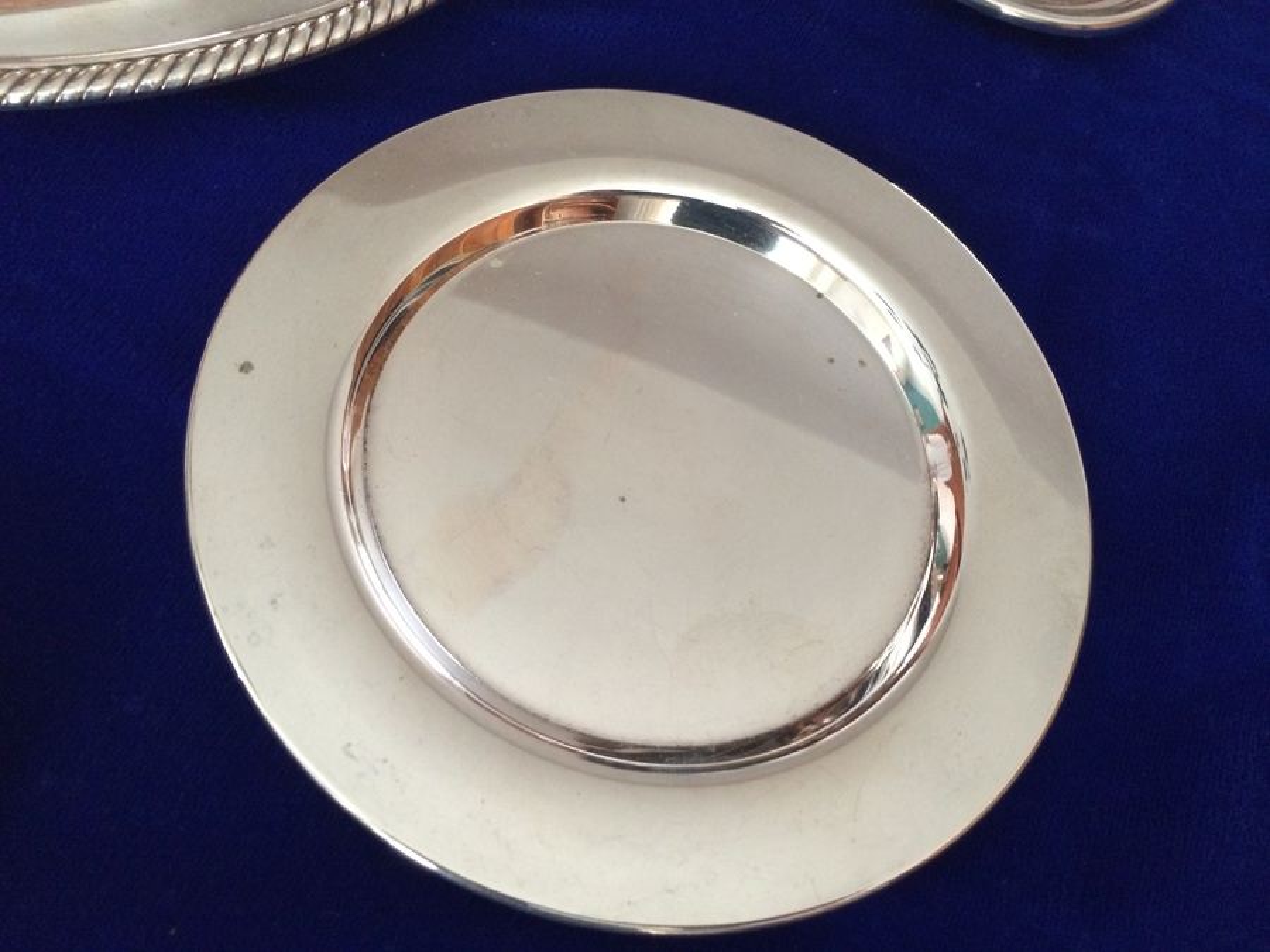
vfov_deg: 46.8
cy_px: 476
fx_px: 1101
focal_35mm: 30
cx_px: 635
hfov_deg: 60.0
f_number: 2.2
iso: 320
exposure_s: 1/15
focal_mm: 4.12
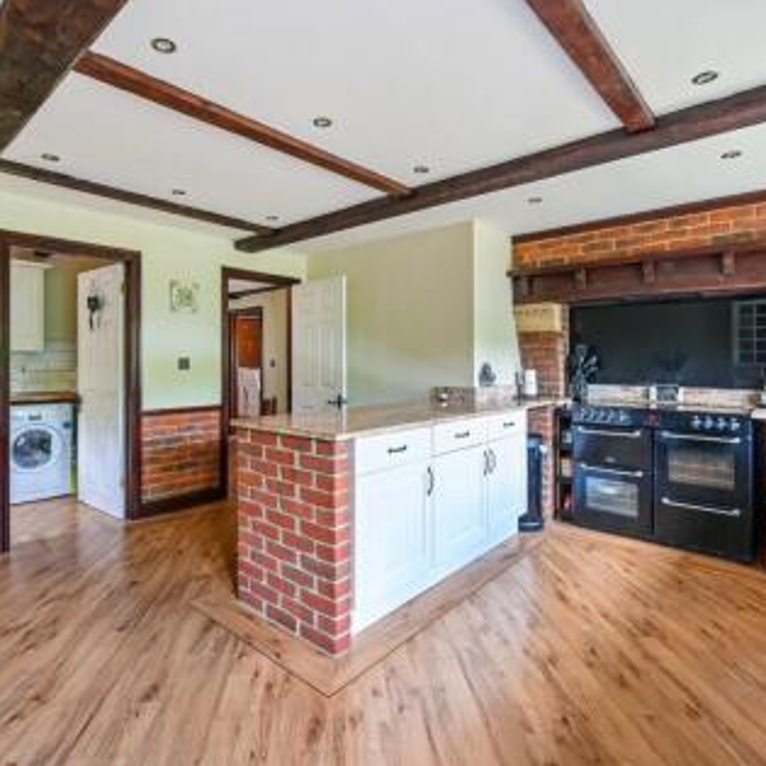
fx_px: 451
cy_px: 383
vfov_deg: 80.7
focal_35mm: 18
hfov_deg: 80.5
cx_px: 343
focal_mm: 14
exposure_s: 1/4
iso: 400
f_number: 8
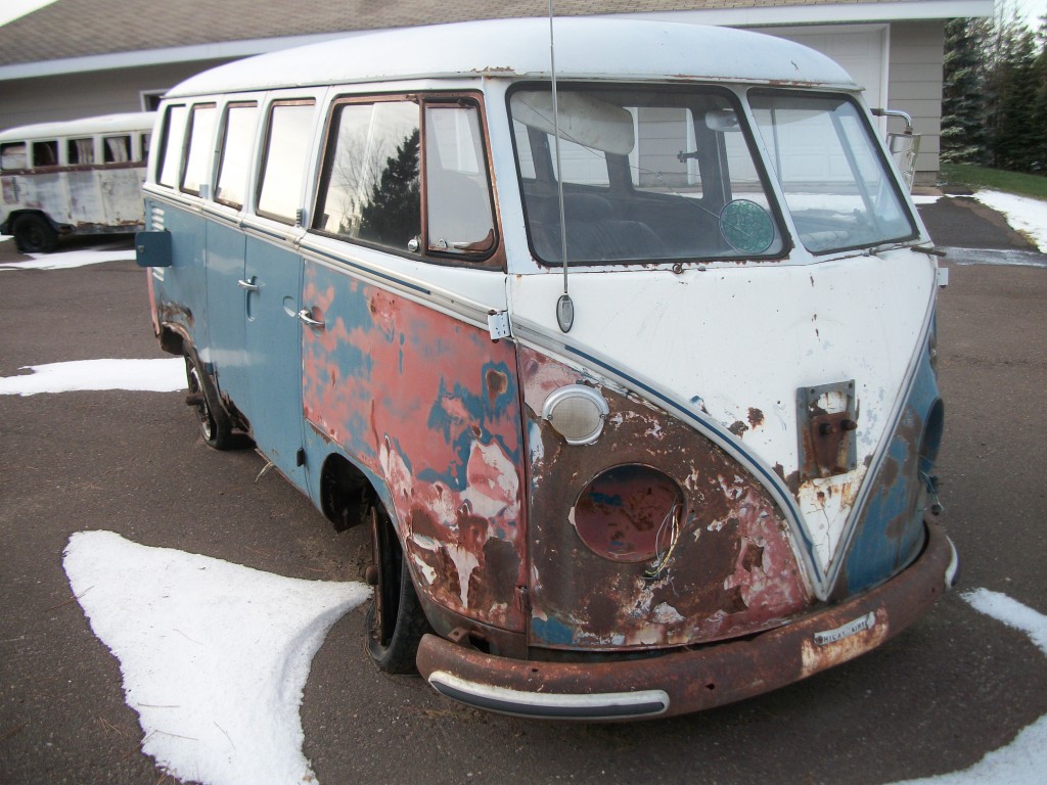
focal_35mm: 32
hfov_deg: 56.8
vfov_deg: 44.2
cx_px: 524
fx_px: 968
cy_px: 392
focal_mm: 5.7
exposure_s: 1/320
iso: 80
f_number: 2.9
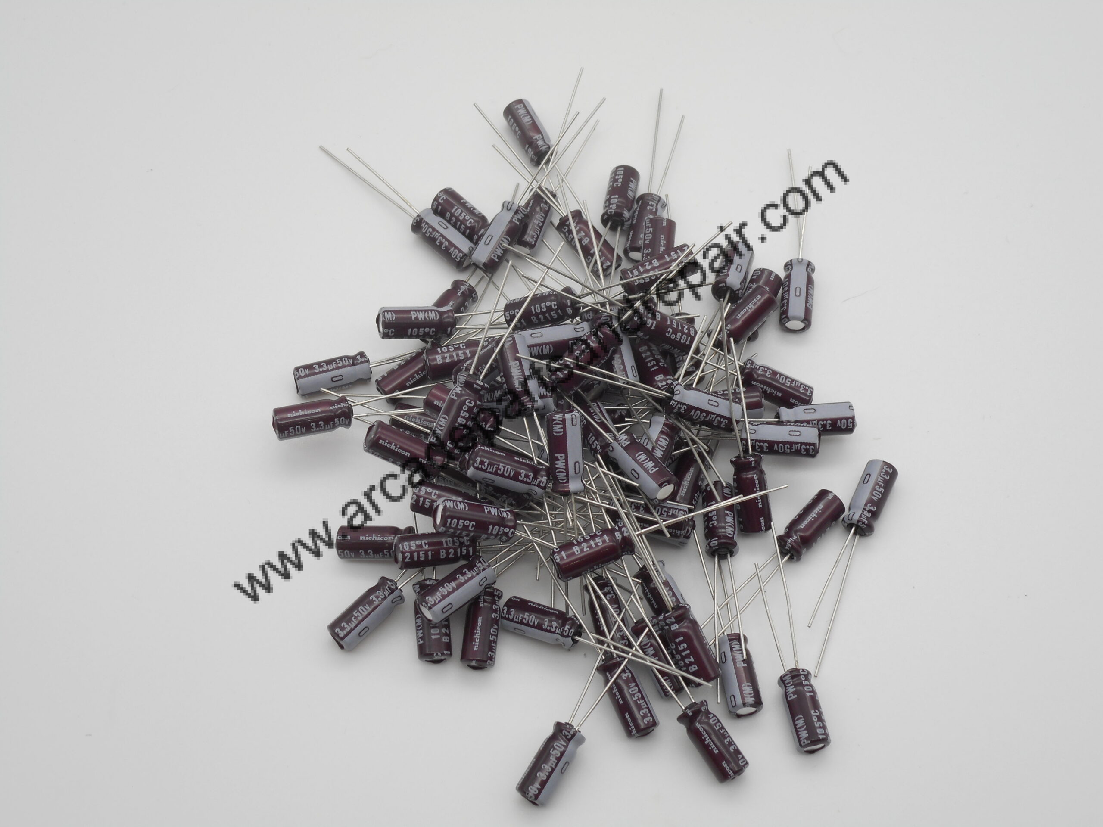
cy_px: 414
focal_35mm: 67
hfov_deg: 29.0
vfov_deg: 21.9
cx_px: 552
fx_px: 2135
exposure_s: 1/60
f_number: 5.3
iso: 80
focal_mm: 12
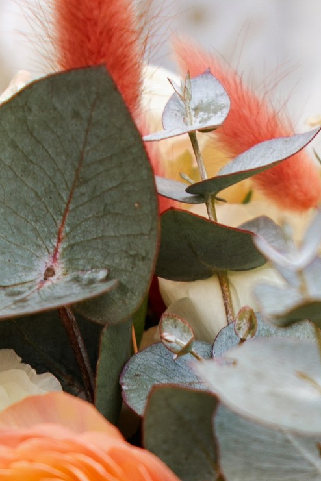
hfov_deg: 4.0
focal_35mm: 347
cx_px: 352
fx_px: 4641
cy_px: 1109
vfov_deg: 5.7
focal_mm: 67
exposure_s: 1/100
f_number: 3.5
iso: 125
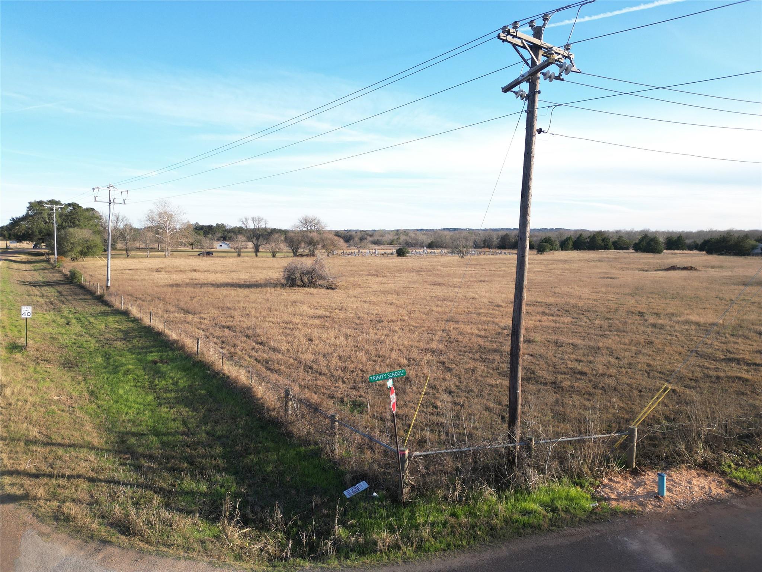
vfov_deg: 56.8
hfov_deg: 71.6
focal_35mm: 24
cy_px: 286
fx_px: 528
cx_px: 381
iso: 100
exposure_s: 1/100
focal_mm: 6.72
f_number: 1.7
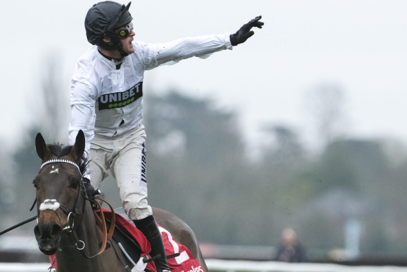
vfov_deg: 2.5
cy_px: 156
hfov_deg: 3.7
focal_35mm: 553
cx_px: 147
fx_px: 6252
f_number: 3.6
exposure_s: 1/1250
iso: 2000
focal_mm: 280
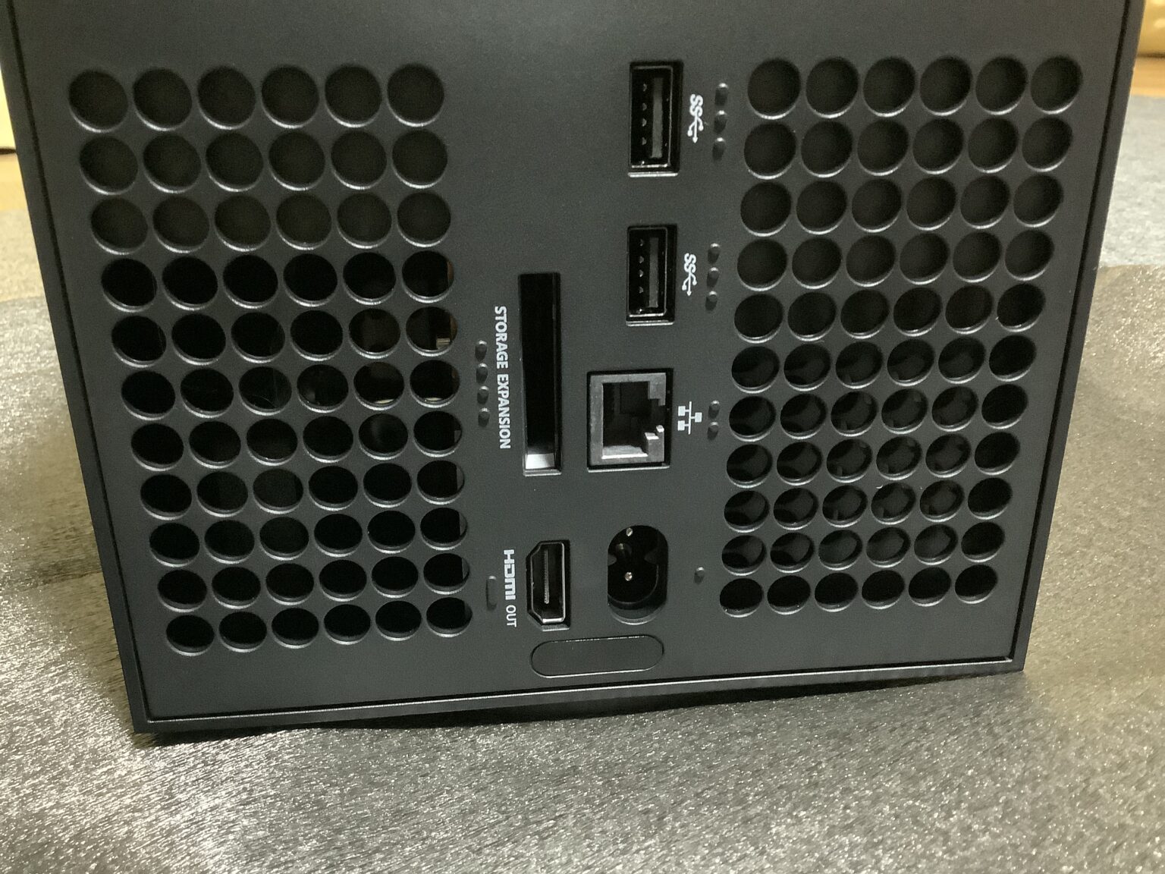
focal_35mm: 31
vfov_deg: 45.4
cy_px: 437
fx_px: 1043
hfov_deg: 58.4
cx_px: 582
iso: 800
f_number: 2.4
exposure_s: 1/15
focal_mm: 3.3
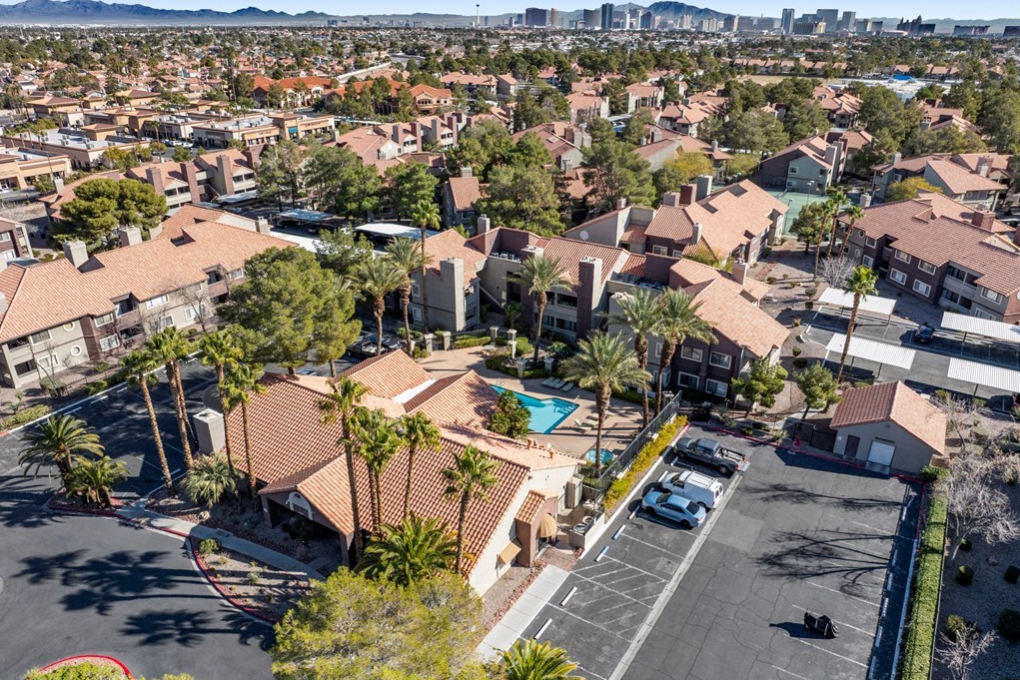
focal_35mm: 25
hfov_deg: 71.5
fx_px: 708
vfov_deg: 51.3
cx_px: 510
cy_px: 349
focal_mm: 12.29
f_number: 2.8
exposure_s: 1/320
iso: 130
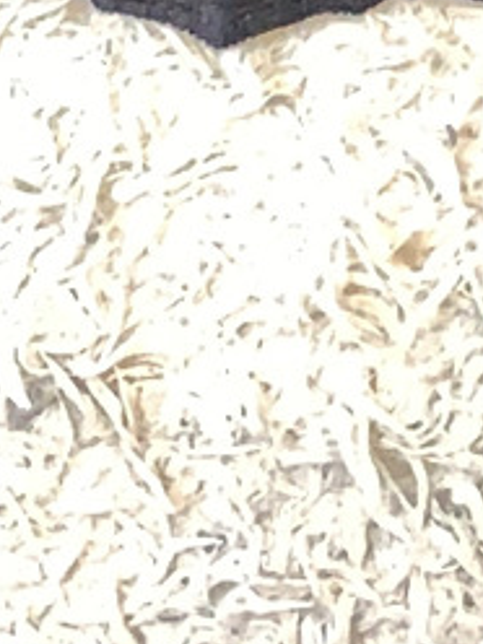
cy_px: -680
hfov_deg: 12.4
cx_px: 737
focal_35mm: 113
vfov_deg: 14.3
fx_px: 2102
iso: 200
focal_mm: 4.25
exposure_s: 1/100
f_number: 1.8
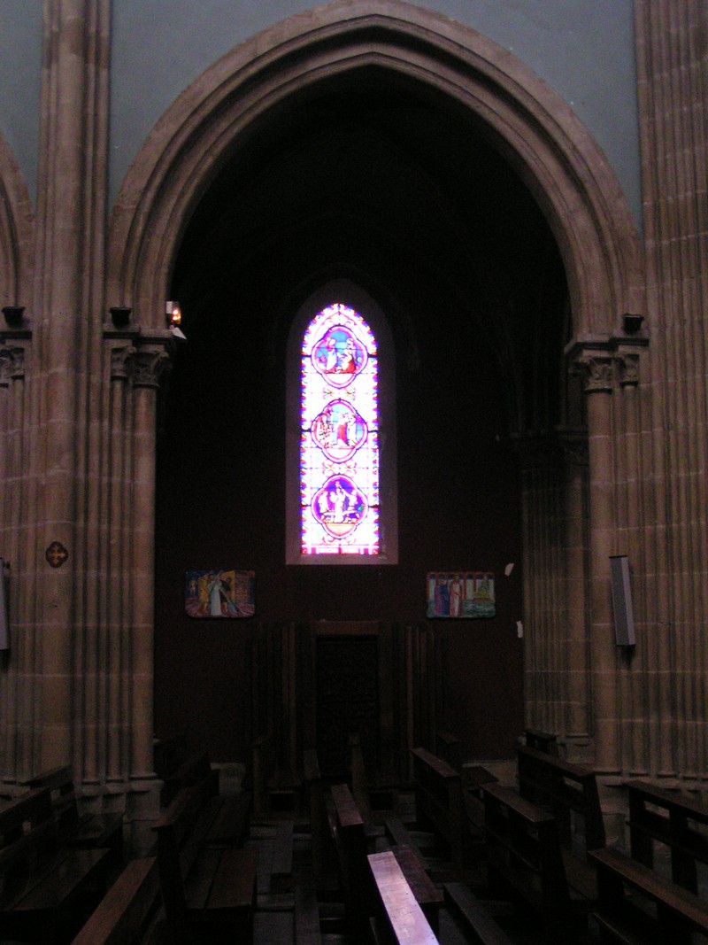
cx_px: 354
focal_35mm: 45
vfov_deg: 42.1
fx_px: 1227
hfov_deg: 32.2
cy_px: 472
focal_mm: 6.9
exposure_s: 1/10
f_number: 2.8
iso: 400
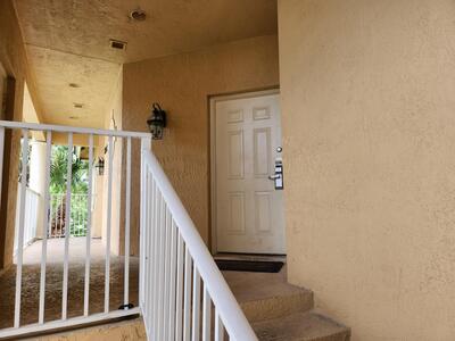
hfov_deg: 73.9
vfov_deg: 58.9
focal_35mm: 23
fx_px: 302
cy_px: 170
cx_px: 228
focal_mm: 5.4
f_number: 1.8
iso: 32
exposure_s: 1/180
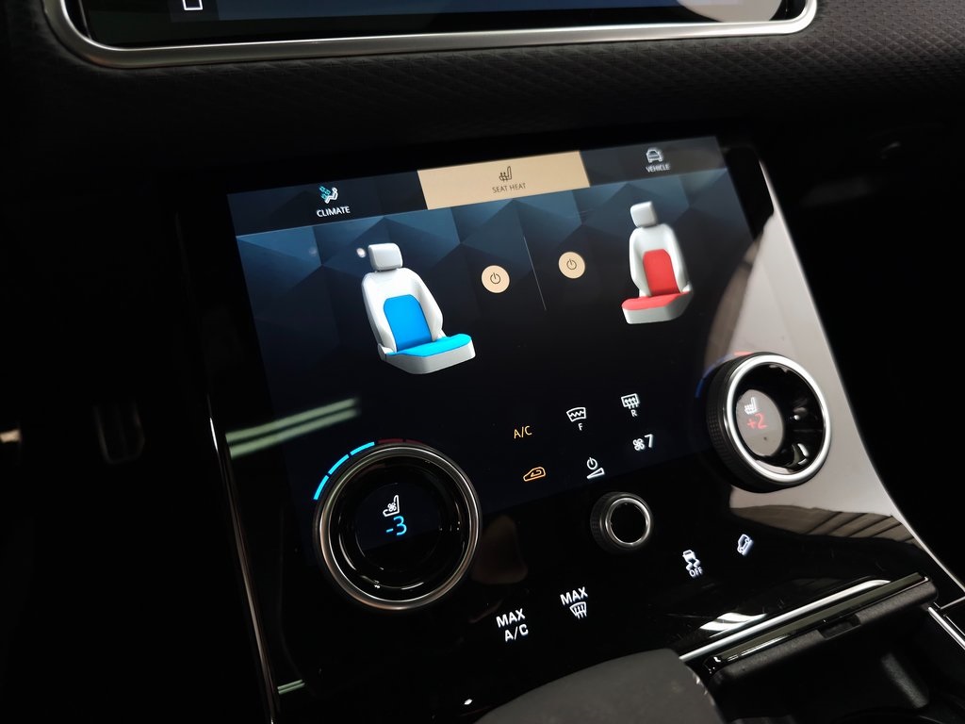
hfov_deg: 73.9
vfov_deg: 58.9
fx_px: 641
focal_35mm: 23
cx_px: 482
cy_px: 362
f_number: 1.7
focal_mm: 6.3
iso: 160
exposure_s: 1/50
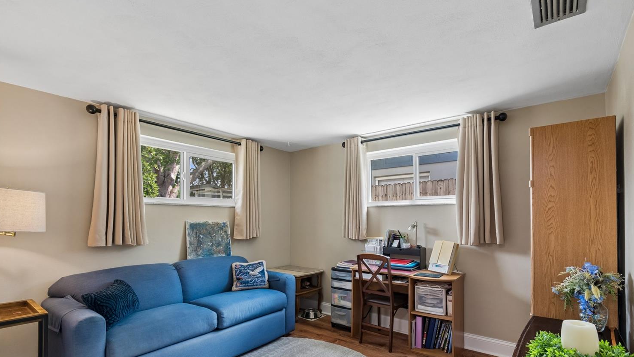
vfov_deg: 63.2
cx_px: 340
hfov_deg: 95.8
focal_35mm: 17
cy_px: 218
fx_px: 286
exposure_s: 1/3.33
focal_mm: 10
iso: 100
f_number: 7.1
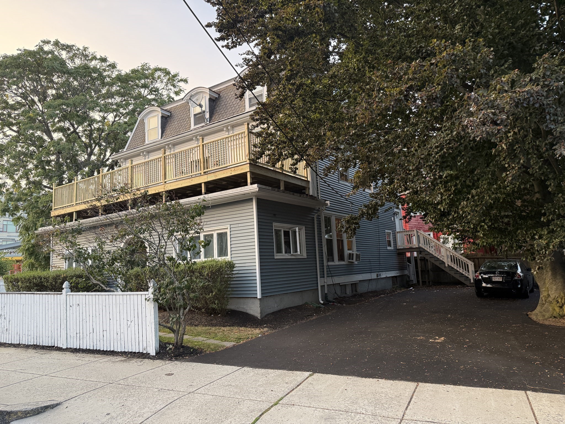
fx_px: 392
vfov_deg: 56.8
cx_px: 282
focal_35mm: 24
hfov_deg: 71.6
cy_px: 212
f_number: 1.78
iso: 200
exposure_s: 1/117
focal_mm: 6.76
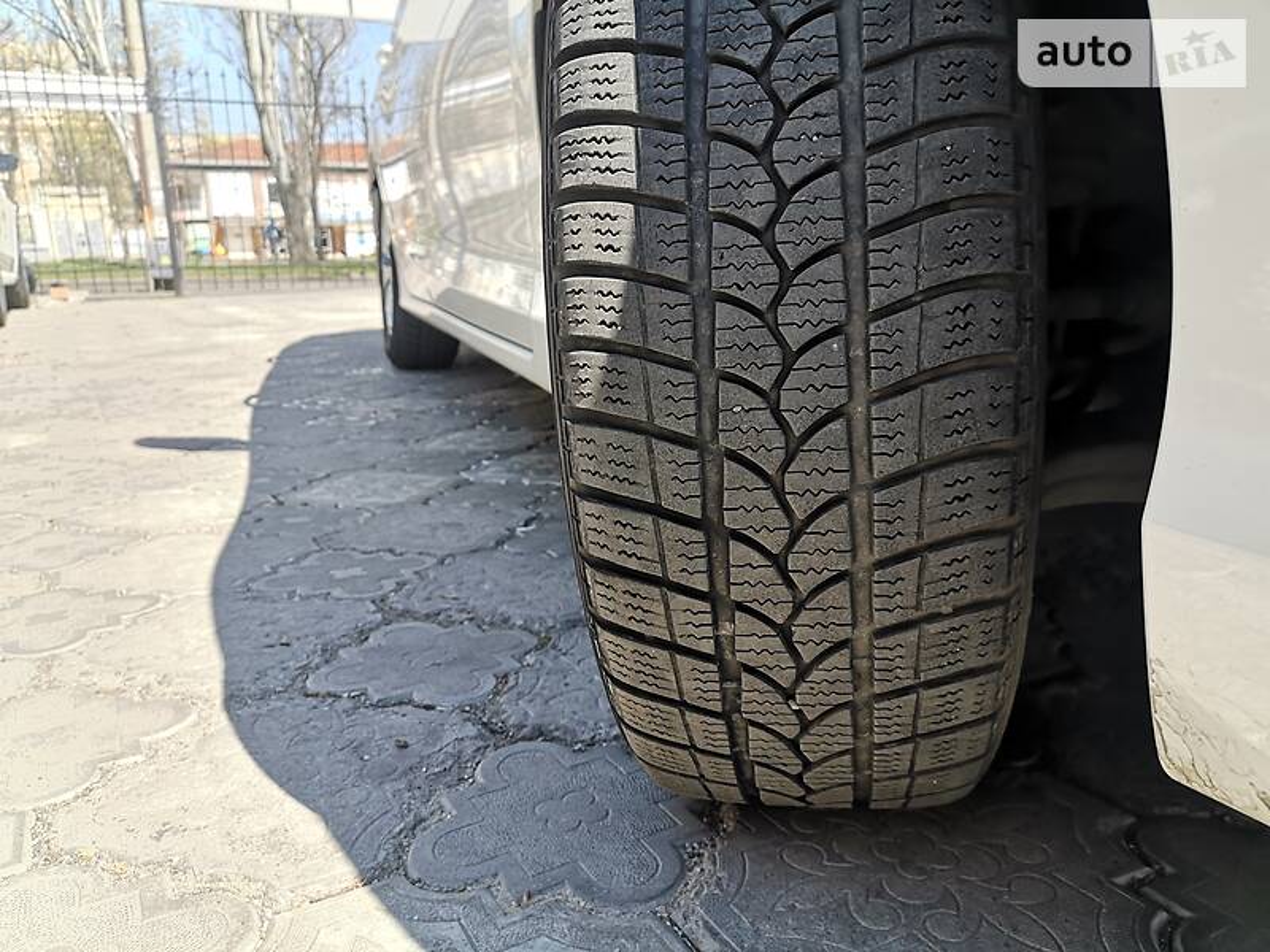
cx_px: 635
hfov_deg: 65.3
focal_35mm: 27
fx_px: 991
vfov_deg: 51.4
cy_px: 476
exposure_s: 1/416
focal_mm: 4
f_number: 1.8
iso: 50
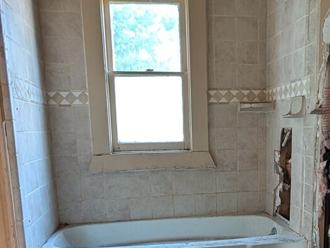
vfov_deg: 37.4
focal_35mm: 37
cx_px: 210
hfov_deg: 49.5
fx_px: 353
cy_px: 197
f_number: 1.7
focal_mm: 2.02
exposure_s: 1/42.1
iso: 121
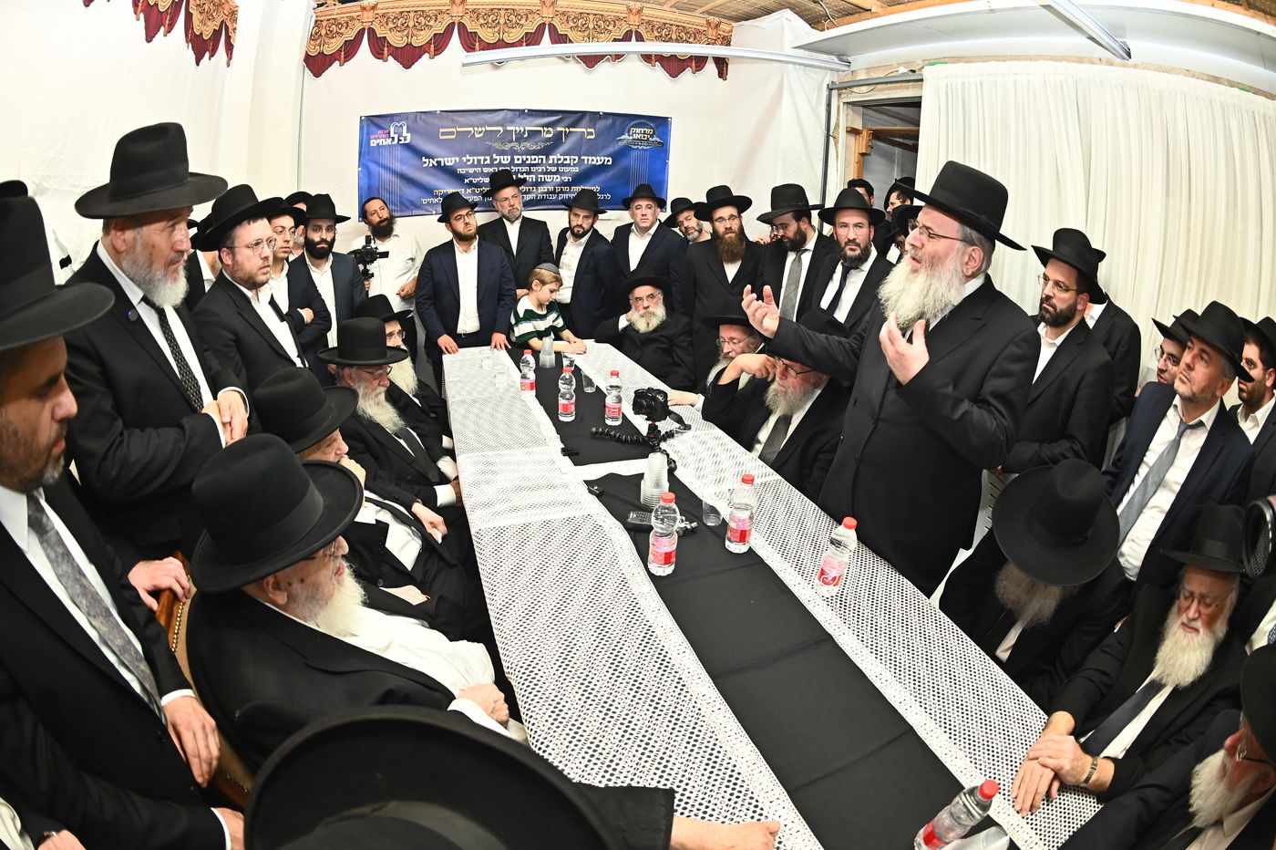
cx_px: 638
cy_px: 425
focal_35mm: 16
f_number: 5
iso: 1600
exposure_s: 1/200
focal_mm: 16
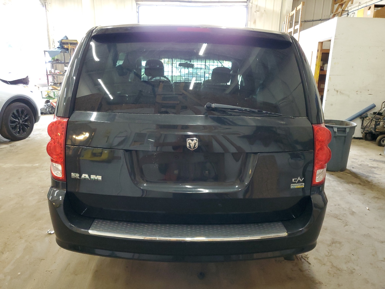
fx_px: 289
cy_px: 144
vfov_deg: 53.1
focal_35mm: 26
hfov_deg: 67.3
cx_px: 192
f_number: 1.5
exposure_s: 1/60.2
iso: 263
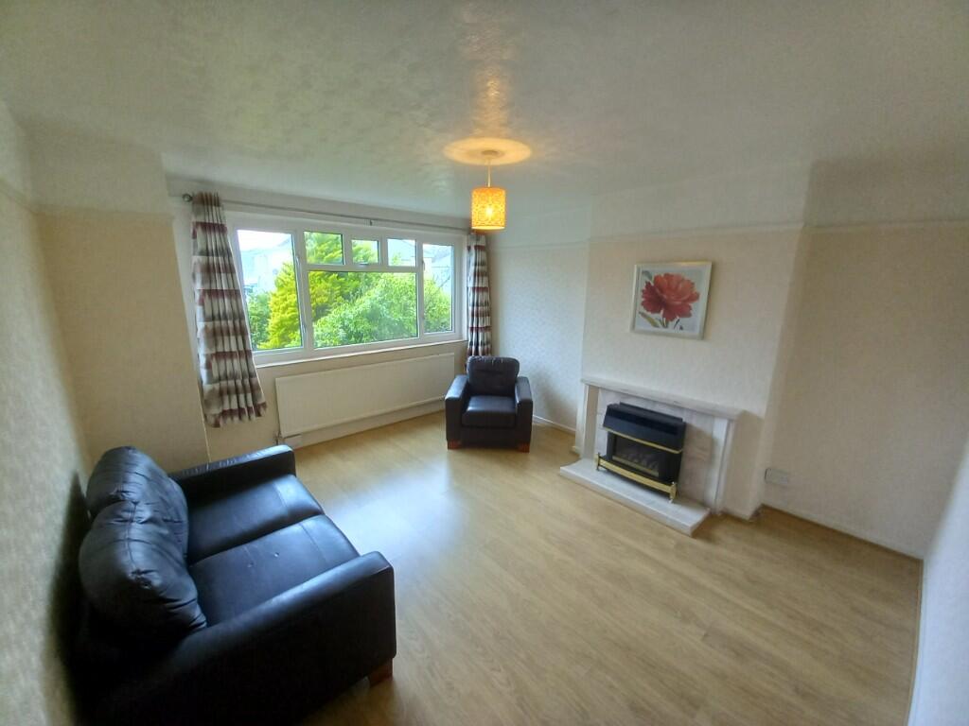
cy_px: 363
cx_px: 484
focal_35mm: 13
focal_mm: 1.13
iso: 125
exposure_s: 1/50
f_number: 2.2
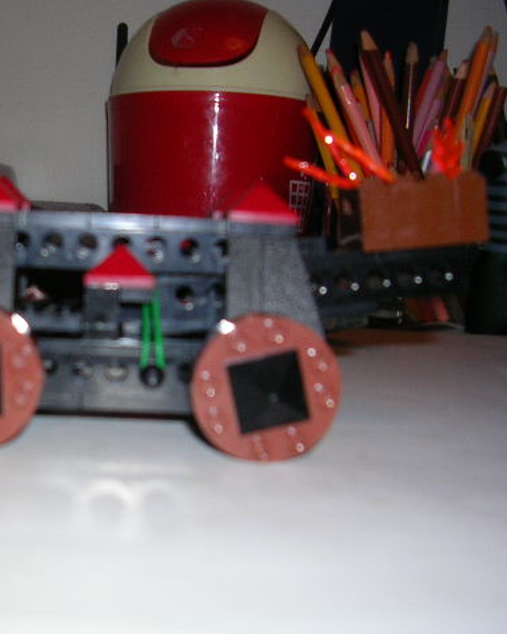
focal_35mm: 50
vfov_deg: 37.3
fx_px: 938
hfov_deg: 29.6
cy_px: 319
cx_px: 109
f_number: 2.8
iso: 50
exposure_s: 1/60.1
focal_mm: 5.8
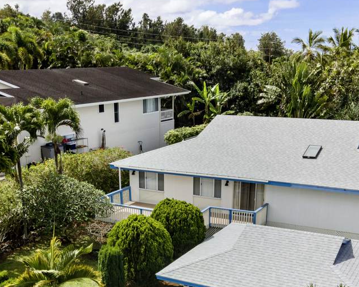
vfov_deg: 30.8
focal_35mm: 47
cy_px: 253
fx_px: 499
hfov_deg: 39.5
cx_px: 164
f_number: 2.8
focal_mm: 4.5
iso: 160
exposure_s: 1/15
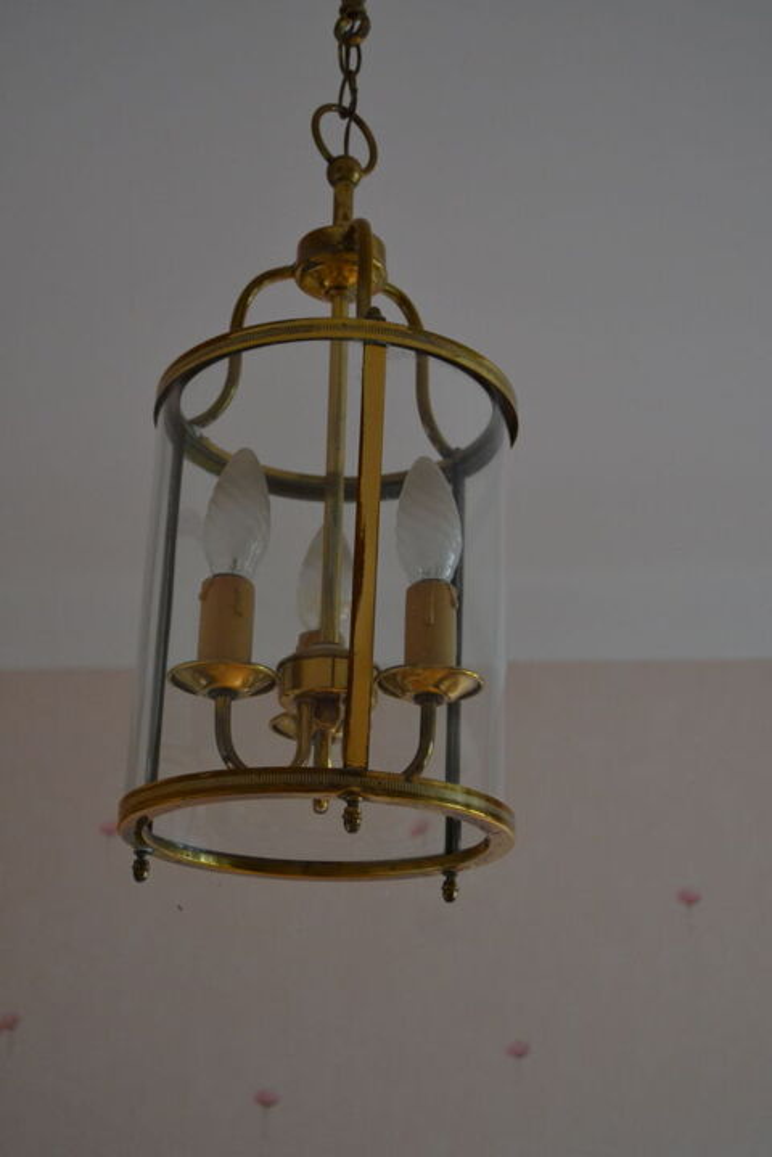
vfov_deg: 37.9
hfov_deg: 25.8
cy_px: 578
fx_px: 1689
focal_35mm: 52
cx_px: 386
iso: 1250
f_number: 4.5
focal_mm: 35
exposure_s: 1/60
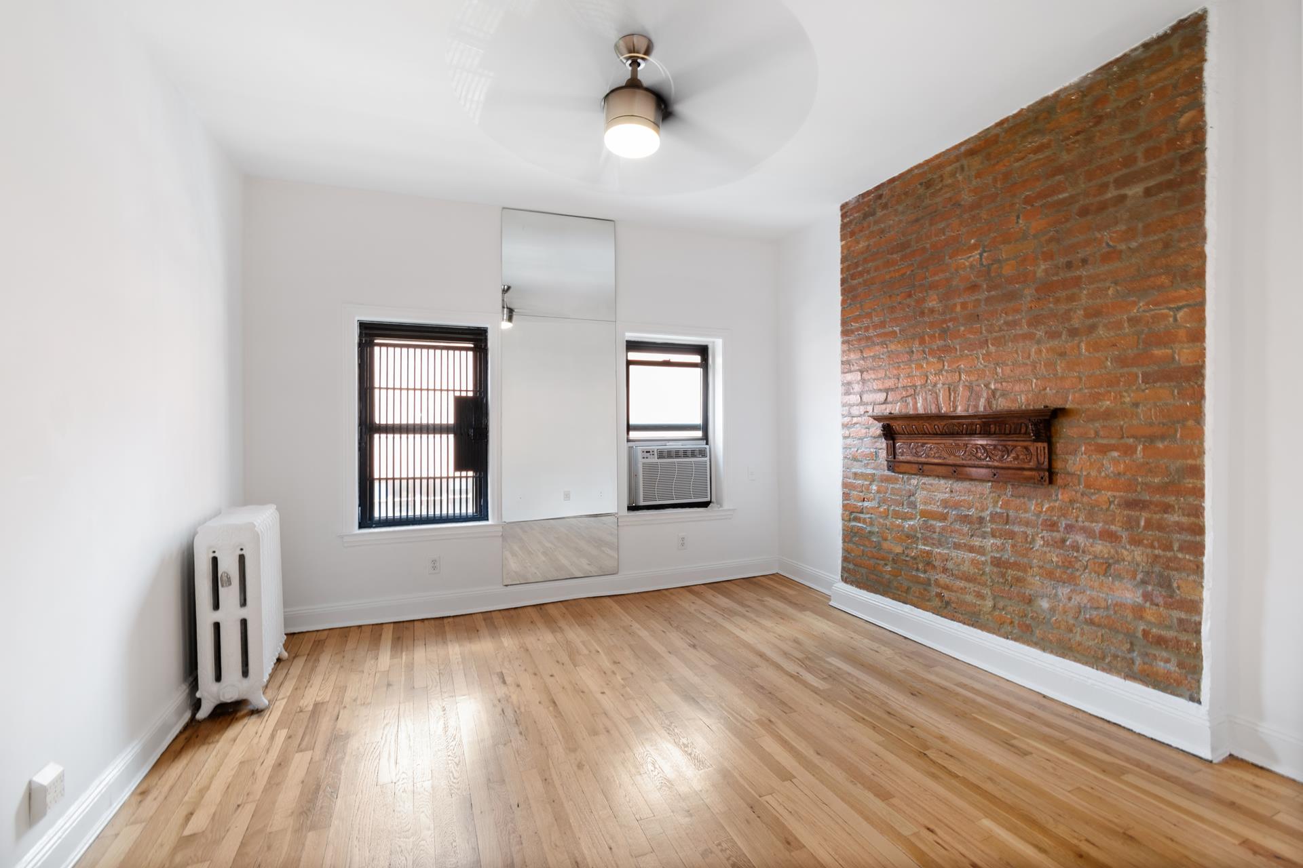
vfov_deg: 77.3
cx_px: 652
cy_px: 434
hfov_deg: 100.4
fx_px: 543
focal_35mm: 15
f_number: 8
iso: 100
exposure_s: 1/2
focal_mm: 10
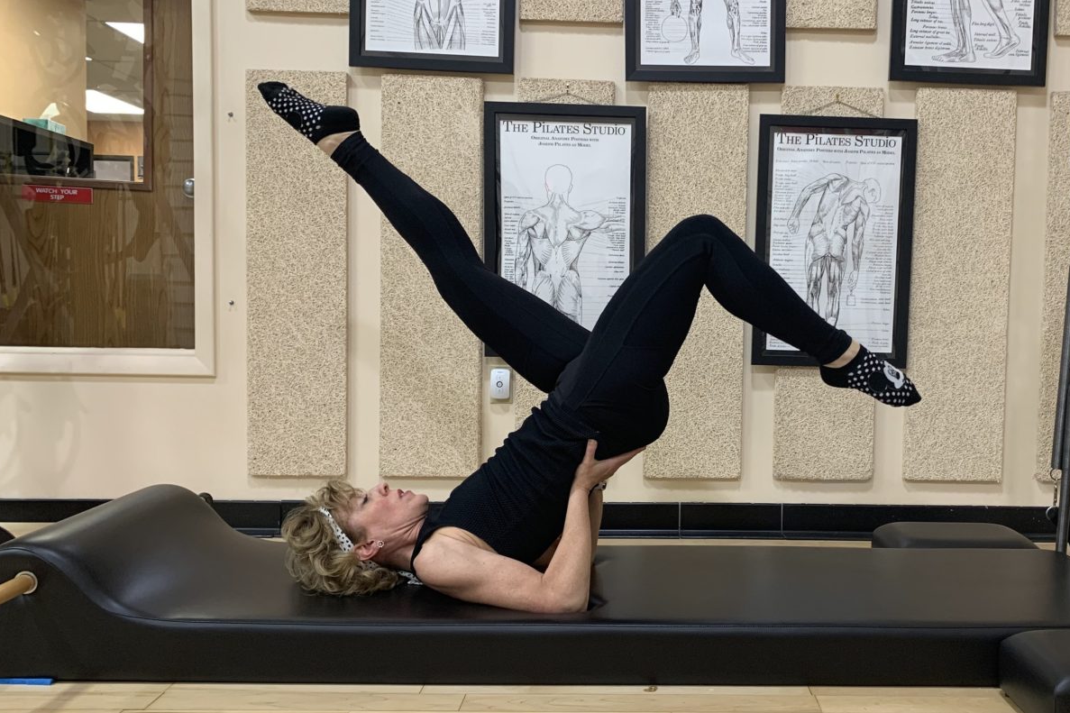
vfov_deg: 37.8
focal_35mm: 35
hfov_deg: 53.7
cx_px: 685
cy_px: 373
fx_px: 1040
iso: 125
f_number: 1.8
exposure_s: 1/60
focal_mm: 4.25
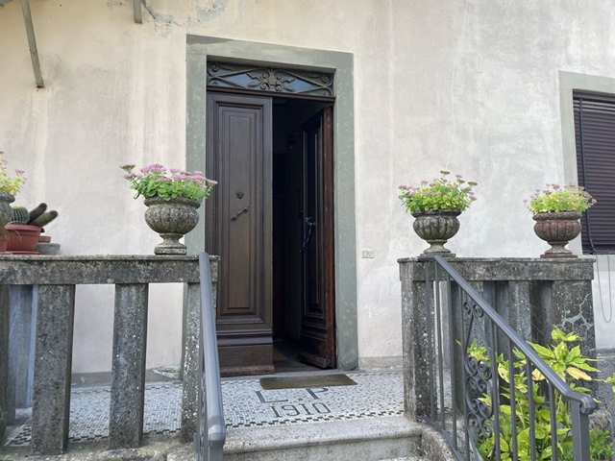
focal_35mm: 26
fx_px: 462
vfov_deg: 53.1
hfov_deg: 67.3
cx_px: 308
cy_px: 230
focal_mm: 4.2
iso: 32
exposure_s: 1/243
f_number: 1.6
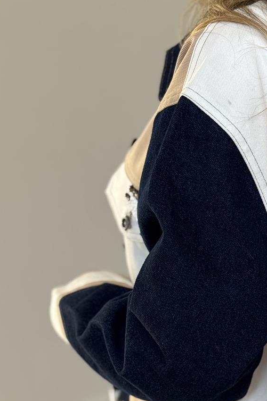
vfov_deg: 21.5
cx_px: 269
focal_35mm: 94
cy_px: 285
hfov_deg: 14.3
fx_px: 1045
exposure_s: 1/347
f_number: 1.78
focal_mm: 6.76
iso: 64
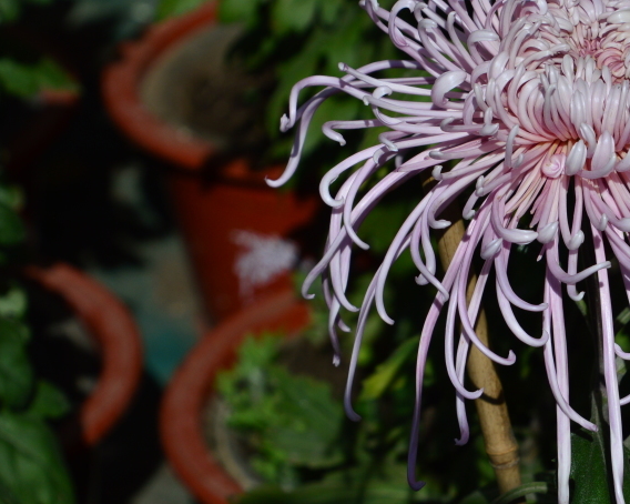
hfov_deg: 9.5
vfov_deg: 7.6
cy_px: 234
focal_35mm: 203
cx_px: 499
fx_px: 3784
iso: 200
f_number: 10
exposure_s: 1/1600
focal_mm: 80
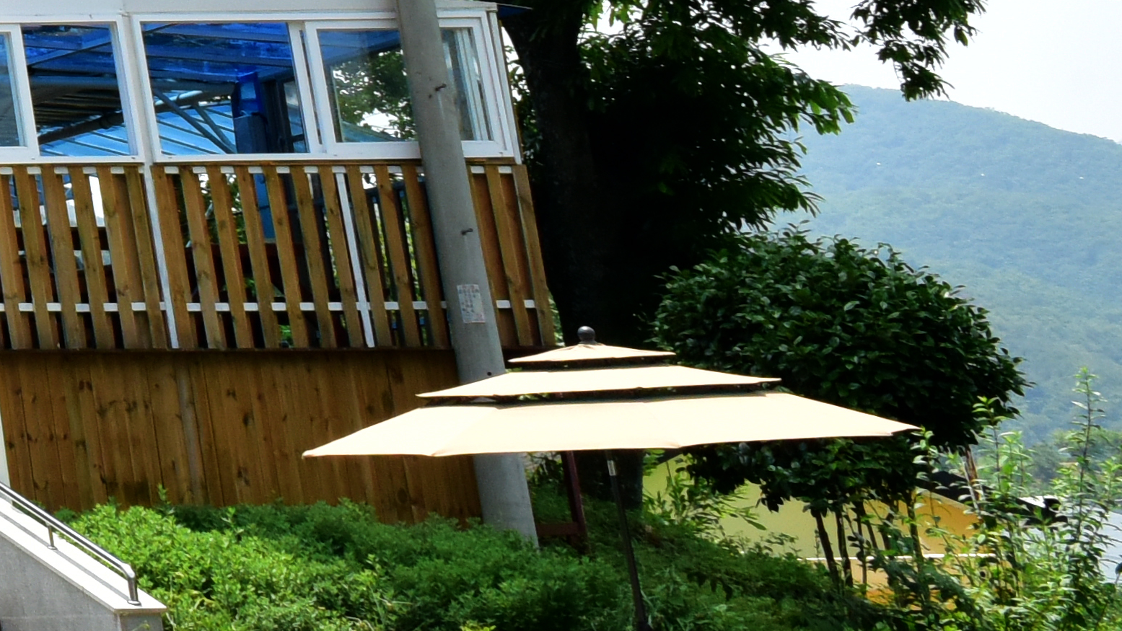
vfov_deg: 9.5
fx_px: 3541
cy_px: -649
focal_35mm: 119
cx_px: -1452
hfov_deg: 13.7
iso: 800
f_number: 11
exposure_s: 1/500
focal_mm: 24
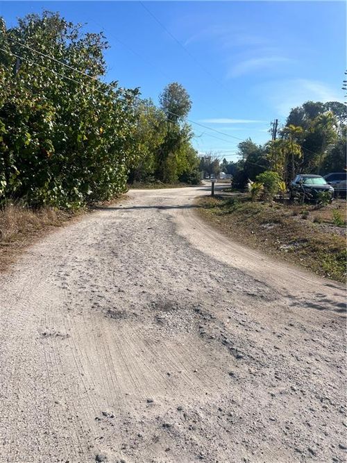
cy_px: 232
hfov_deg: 53.0
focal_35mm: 26
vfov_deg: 67.3
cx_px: 174
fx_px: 348
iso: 50
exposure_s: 1/5076
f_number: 1.5
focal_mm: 5.7
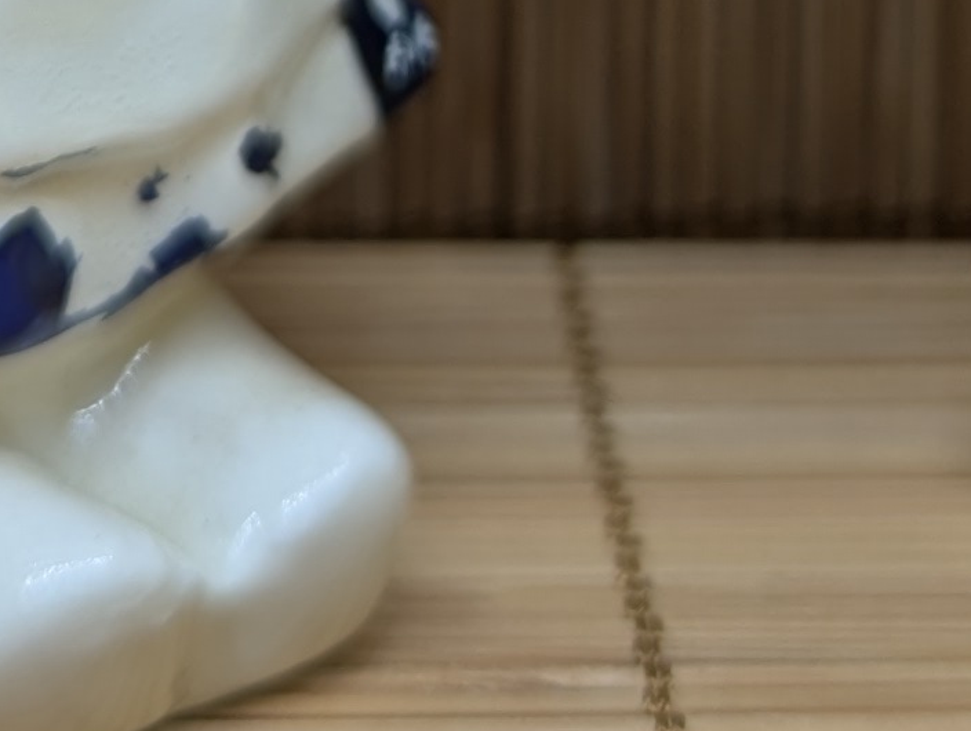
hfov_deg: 14.2
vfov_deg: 9.9
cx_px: 359
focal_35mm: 139
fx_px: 3904
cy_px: -756
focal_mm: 6.81
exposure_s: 1/183
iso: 45
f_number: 1.85
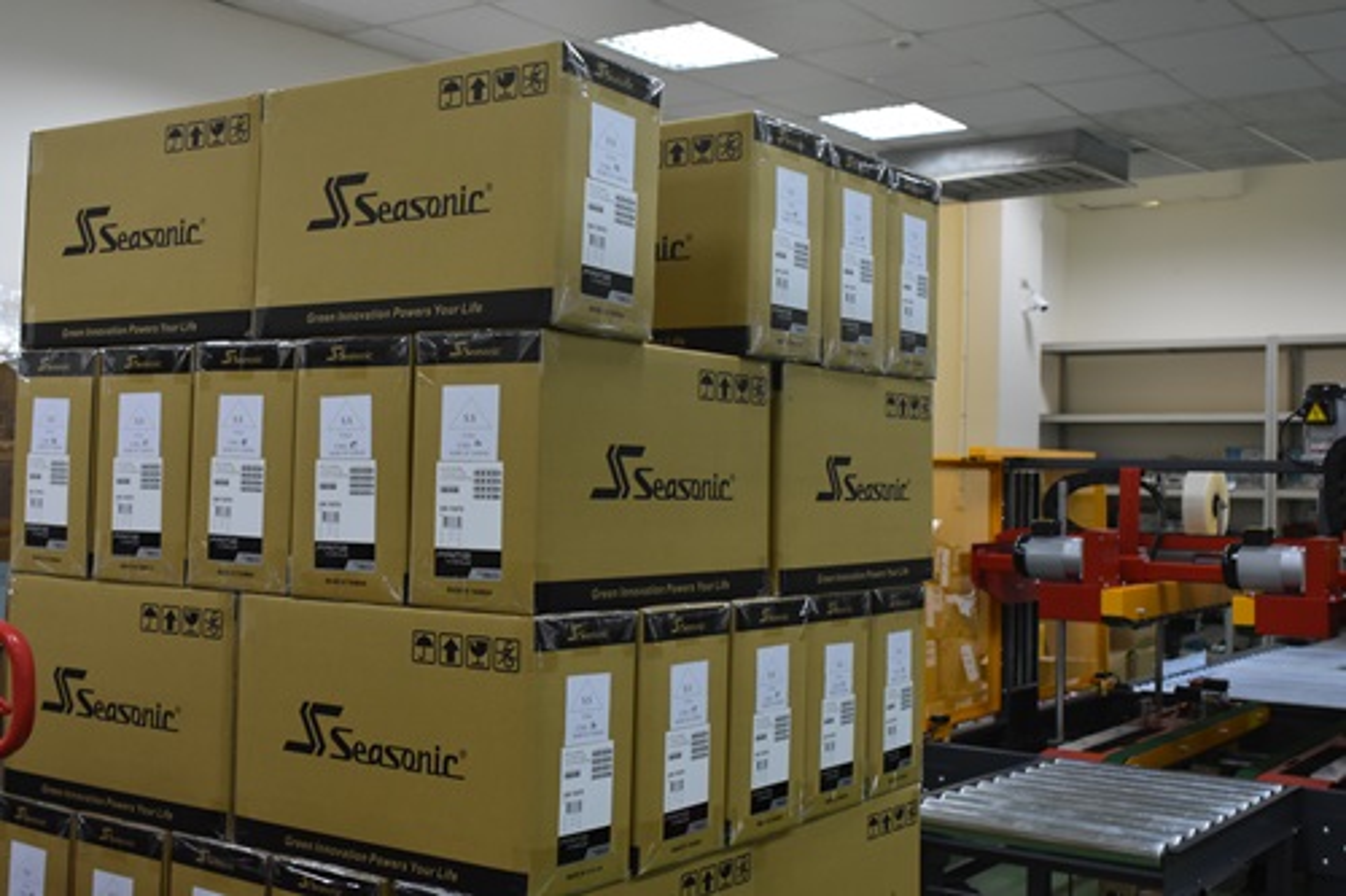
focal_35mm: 42
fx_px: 1570
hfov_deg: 46.4
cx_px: 673
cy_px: 448
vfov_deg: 31.9
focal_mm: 28
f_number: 4
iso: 800
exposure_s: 1/60
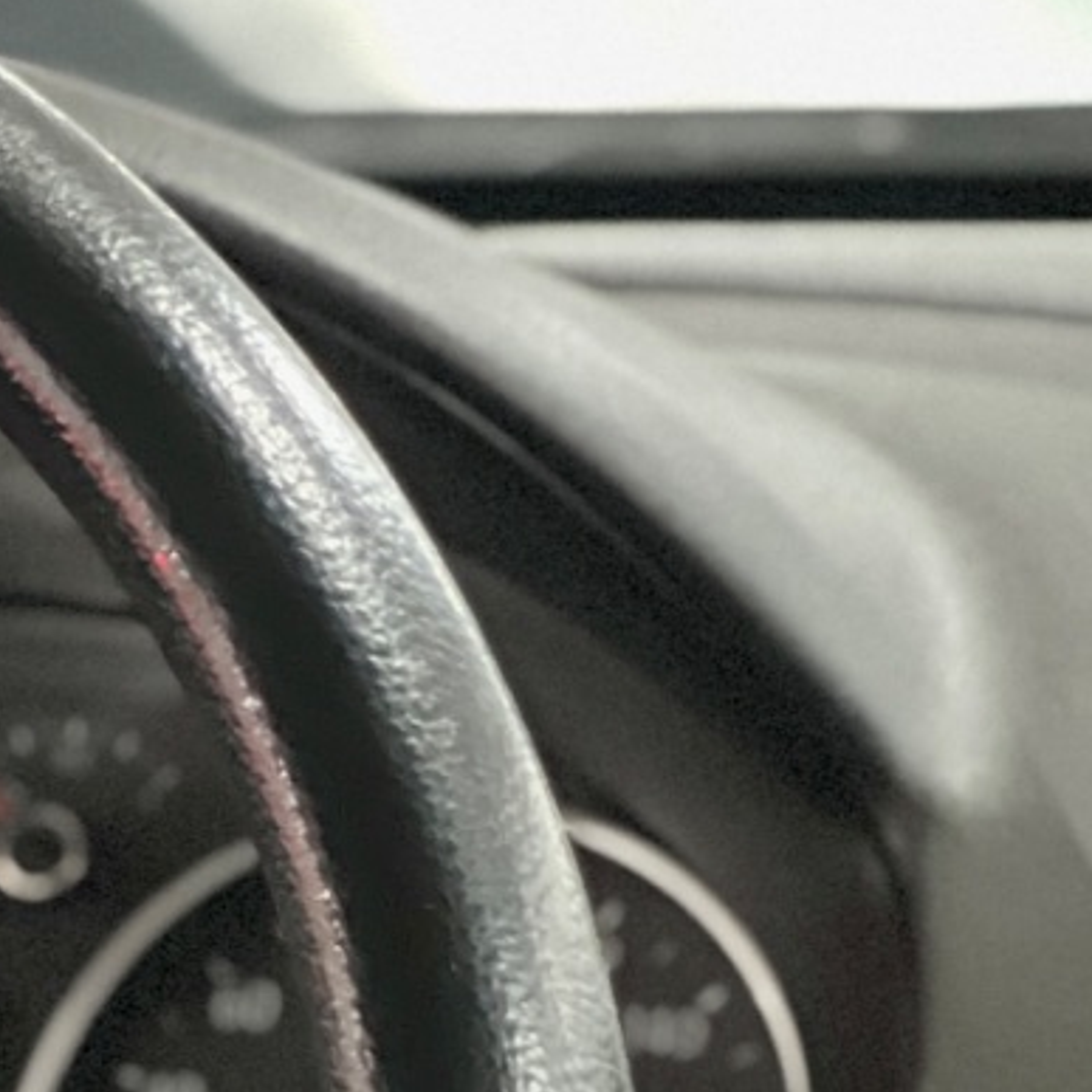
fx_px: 12063
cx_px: -1188
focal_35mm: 338
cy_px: 1566
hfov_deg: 5.1
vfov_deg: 5.1
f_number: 2.8
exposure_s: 1/15
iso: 1250
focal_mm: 9
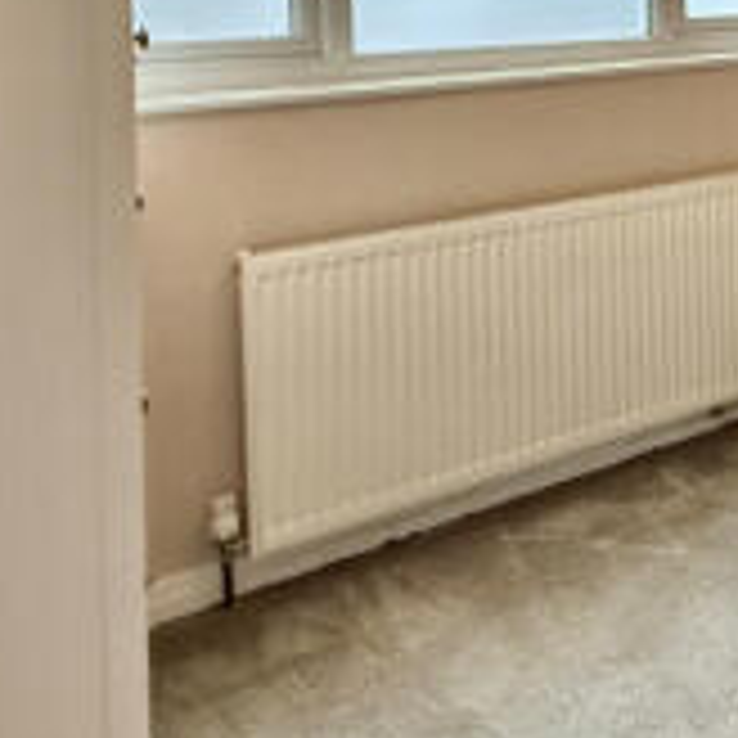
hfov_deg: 30.4
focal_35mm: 44
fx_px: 1061
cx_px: 956
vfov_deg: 34.5
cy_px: -20
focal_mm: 2.22
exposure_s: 1/60
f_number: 2.2
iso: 1000
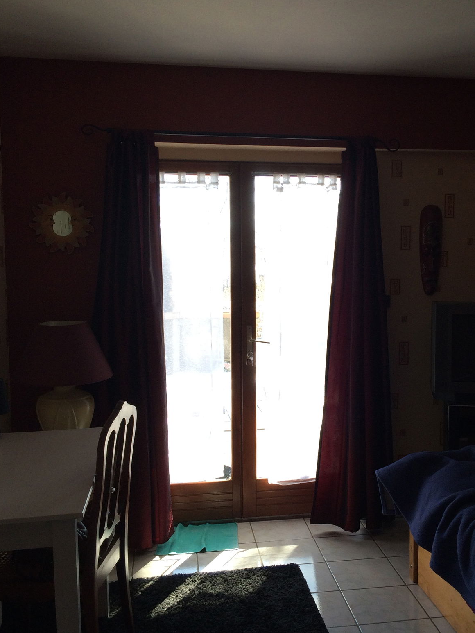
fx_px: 732
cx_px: 305
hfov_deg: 35.7
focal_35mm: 40
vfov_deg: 46.8
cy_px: 321
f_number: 2.2
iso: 50
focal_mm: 4.15
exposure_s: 1/120
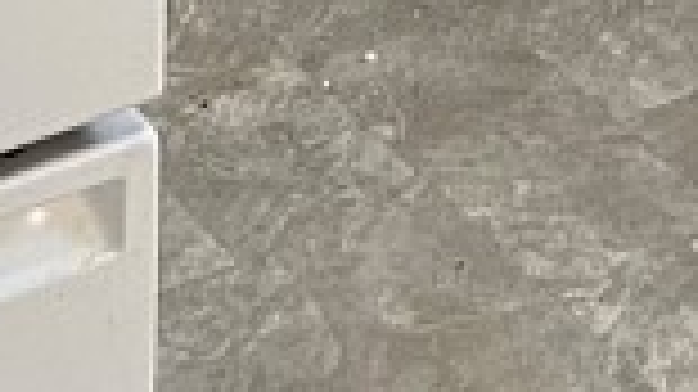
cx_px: 937
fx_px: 3459
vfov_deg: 5.5
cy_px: -1262
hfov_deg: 11.2
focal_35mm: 187
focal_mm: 5.7
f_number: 1.5
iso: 125
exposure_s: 1/69
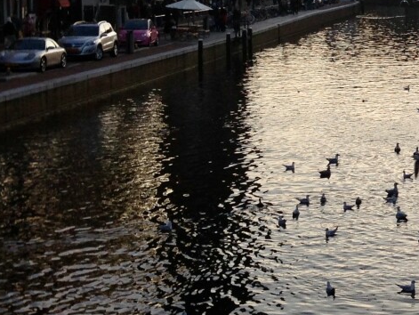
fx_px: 1272
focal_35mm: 105
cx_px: 535
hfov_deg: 17.6
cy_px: 62
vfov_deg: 14.0
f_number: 2.4
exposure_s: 1/157
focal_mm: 4.13
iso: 64
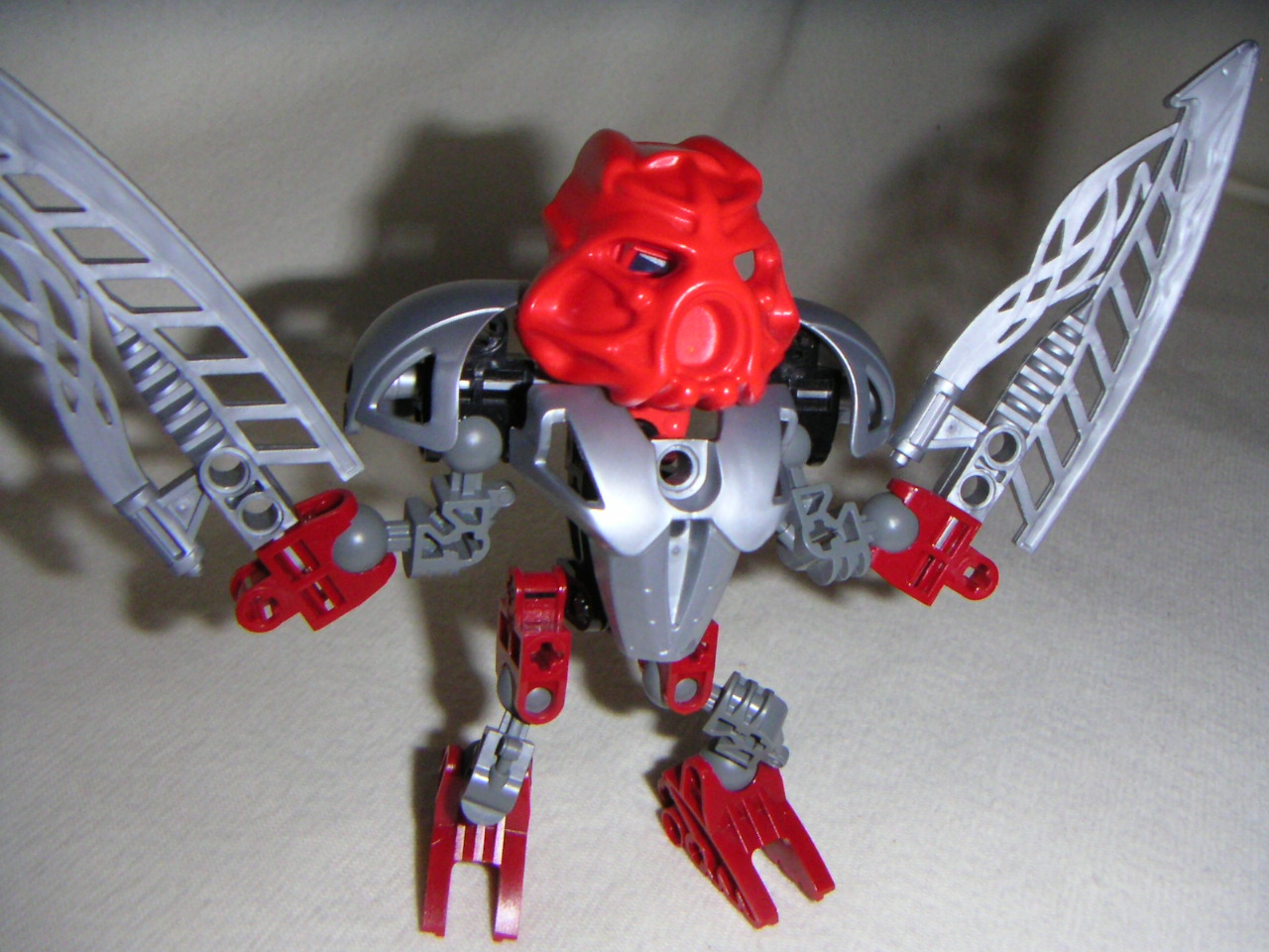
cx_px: 634
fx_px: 1356
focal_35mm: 37
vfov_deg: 38.7
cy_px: 476
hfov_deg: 50.1
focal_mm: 4.8
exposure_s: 1/45
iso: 200
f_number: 6.7
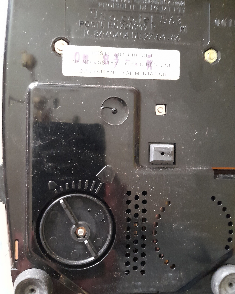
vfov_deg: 64.1
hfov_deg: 53.2
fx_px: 235
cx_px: 118
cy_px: 150
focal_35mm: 27
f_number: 2
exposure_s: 1/20
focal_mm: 4.6
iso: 1000
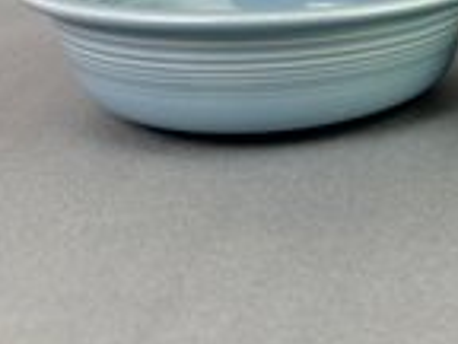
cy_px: -2
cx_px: 507
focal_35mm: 57
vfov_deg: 24.5
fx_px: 754
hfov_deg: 30.2
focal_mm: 6.76
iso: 64
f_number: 1.78
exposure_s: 1/186
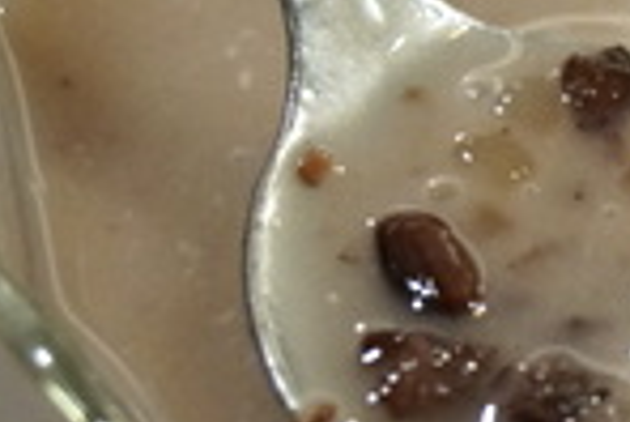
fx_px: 3854
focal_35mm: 220
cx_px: 1017
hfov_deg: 9.0
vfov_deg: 6.2
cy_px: -53
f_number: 5
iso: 2000
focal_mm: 34
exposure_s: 1/60
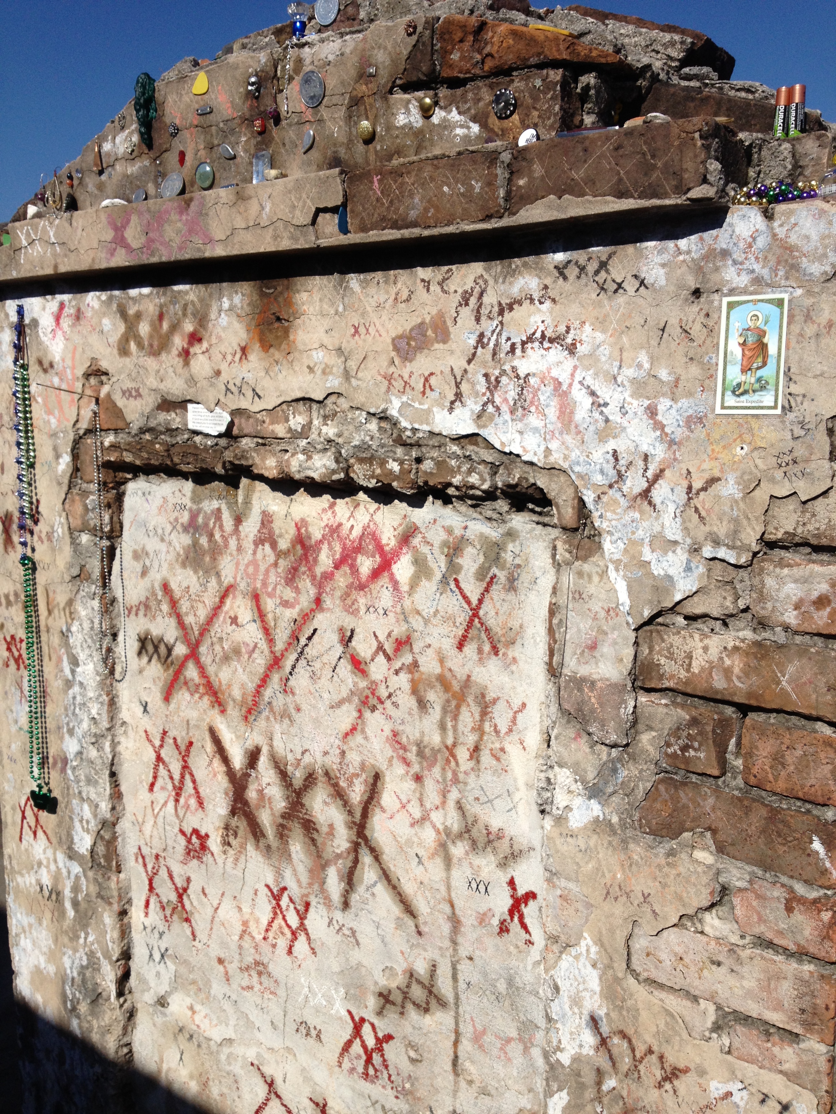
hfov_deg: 40.7
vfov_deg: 52.6
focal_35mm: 35
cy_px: 557
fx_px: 1127
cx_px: 418
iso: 50
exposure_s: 1/3690
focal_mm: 4.28
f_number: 2.4
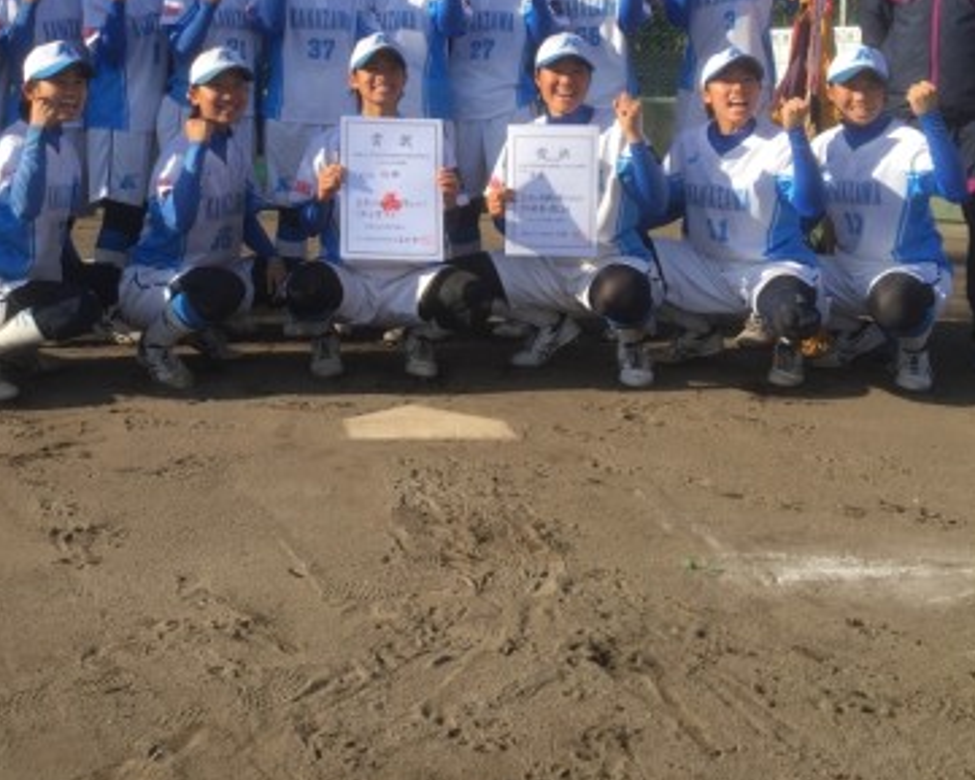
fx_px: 1357
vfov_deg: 31.6
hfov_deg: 39.1
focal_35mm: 47
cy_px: 211
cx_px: 330
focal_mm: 4.15
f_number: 2.2
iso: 32
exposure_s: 1/1464
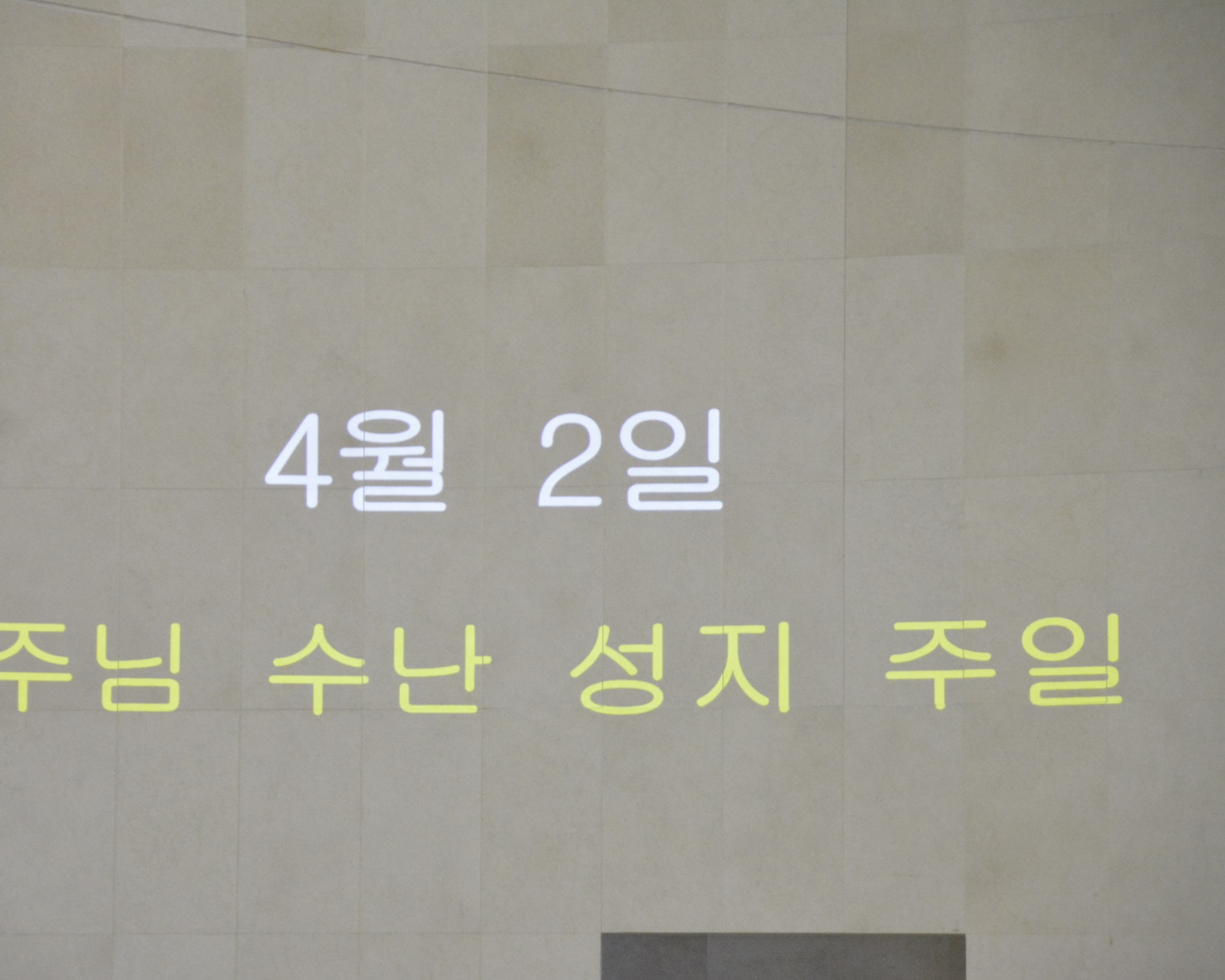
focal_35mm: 190
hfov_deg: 10.2
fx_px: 6889
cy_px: 489
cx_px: 539
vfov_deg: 8.1
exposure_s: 1/125
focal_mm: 112
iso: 6400
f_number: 5.6
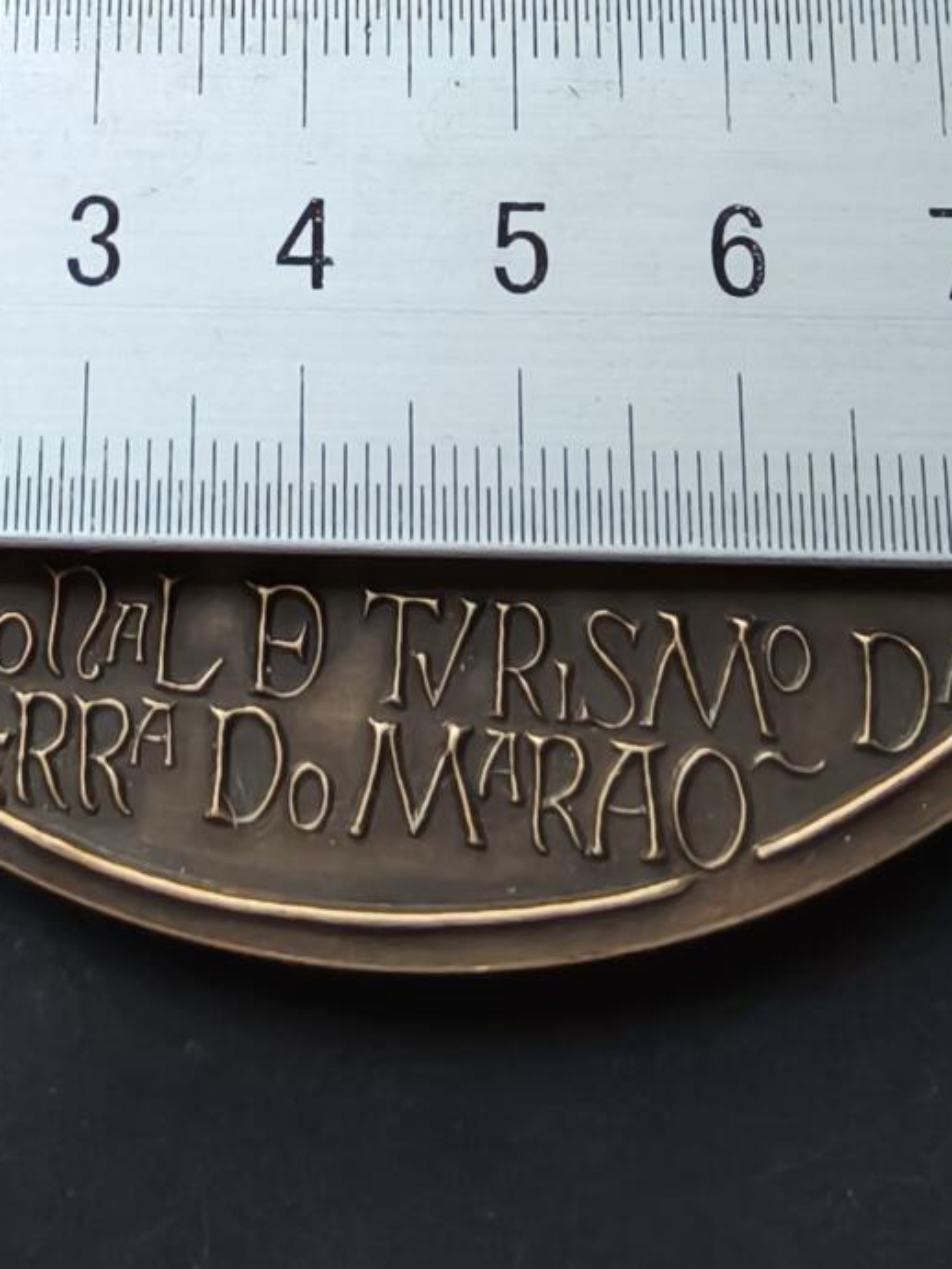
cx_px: 538
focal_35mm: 60
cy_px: 296
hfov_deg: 24.4
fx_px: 2199
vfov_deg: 31.5
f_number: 2
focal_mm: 2.32
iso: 1600
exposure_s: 1/108
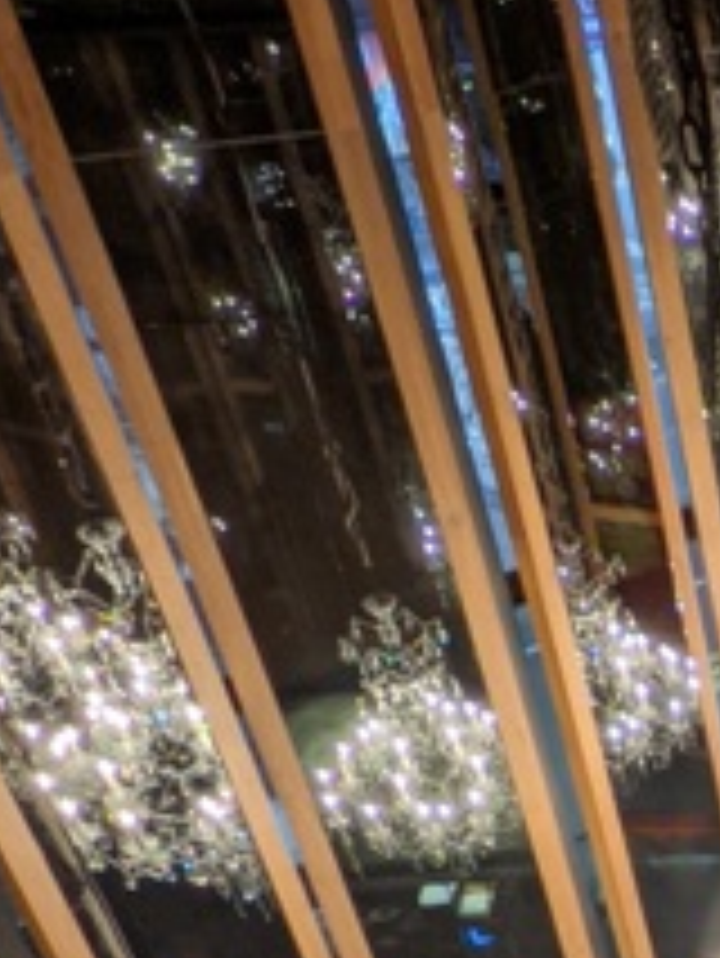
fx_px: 1662
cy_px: 1169
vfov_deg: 27.9
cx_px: 1184
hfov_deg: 19.9
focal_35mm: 60
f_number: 2.2
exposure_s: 1/2.36
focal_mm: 2.22
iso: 42
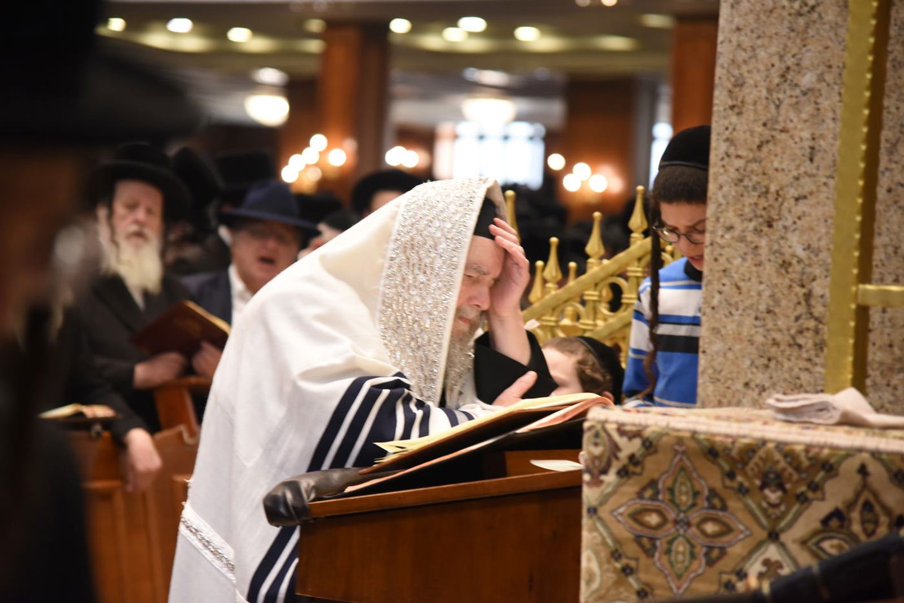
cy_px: 302
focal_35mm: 120
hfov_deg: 17.1
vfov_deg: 11.4
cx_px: 452
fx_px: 3014
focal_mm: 120
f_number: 4
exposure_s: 1/100
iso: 1600
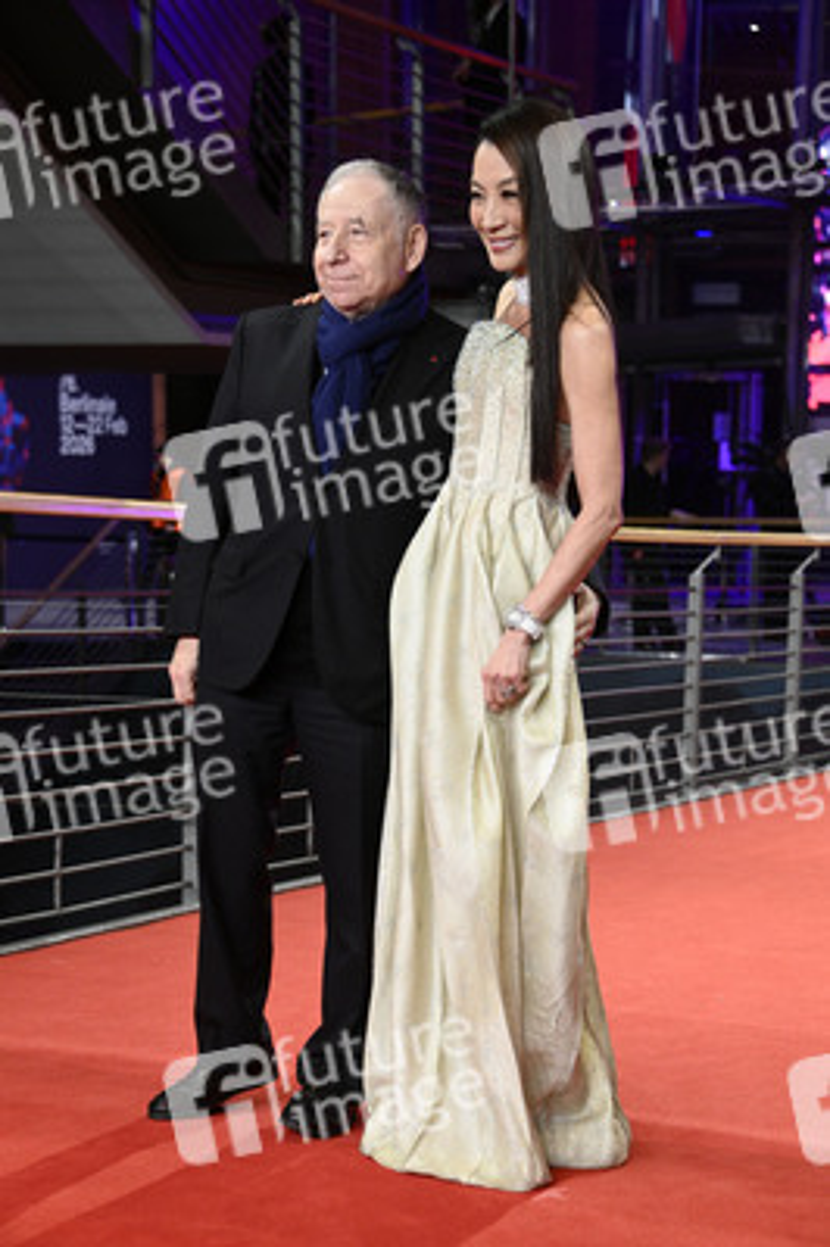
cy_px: 624
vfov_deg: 26.0
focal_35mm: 78
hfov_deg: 17.5
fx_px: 2702
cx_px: 415
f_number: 5.6
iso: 5000
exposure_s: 1/200
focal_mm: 78
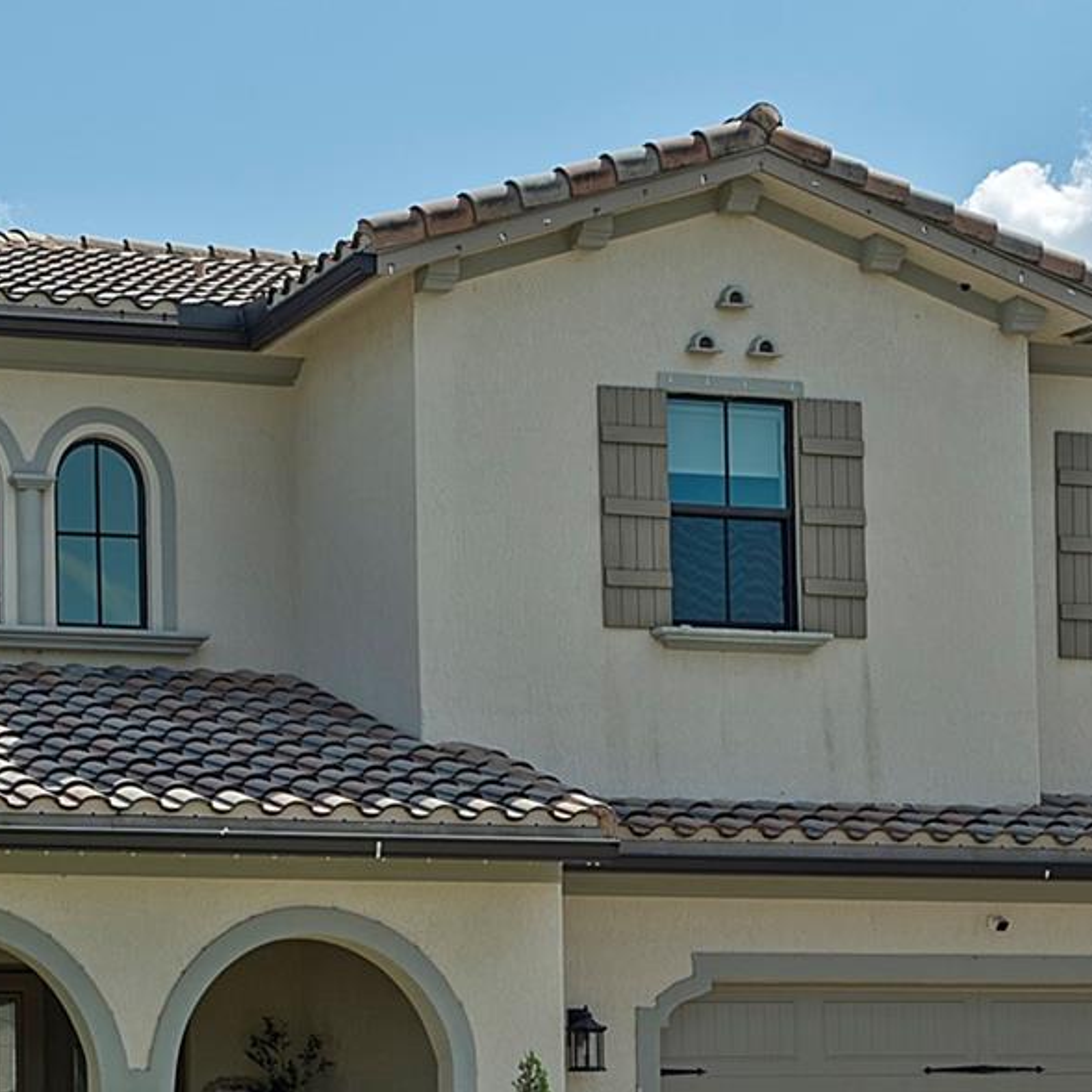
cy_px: 747
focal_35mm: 97
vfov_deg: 17.9
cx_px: 334
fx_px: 3462
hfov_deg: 17.9
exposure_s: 1/100
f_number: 8
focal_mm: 28
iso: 100
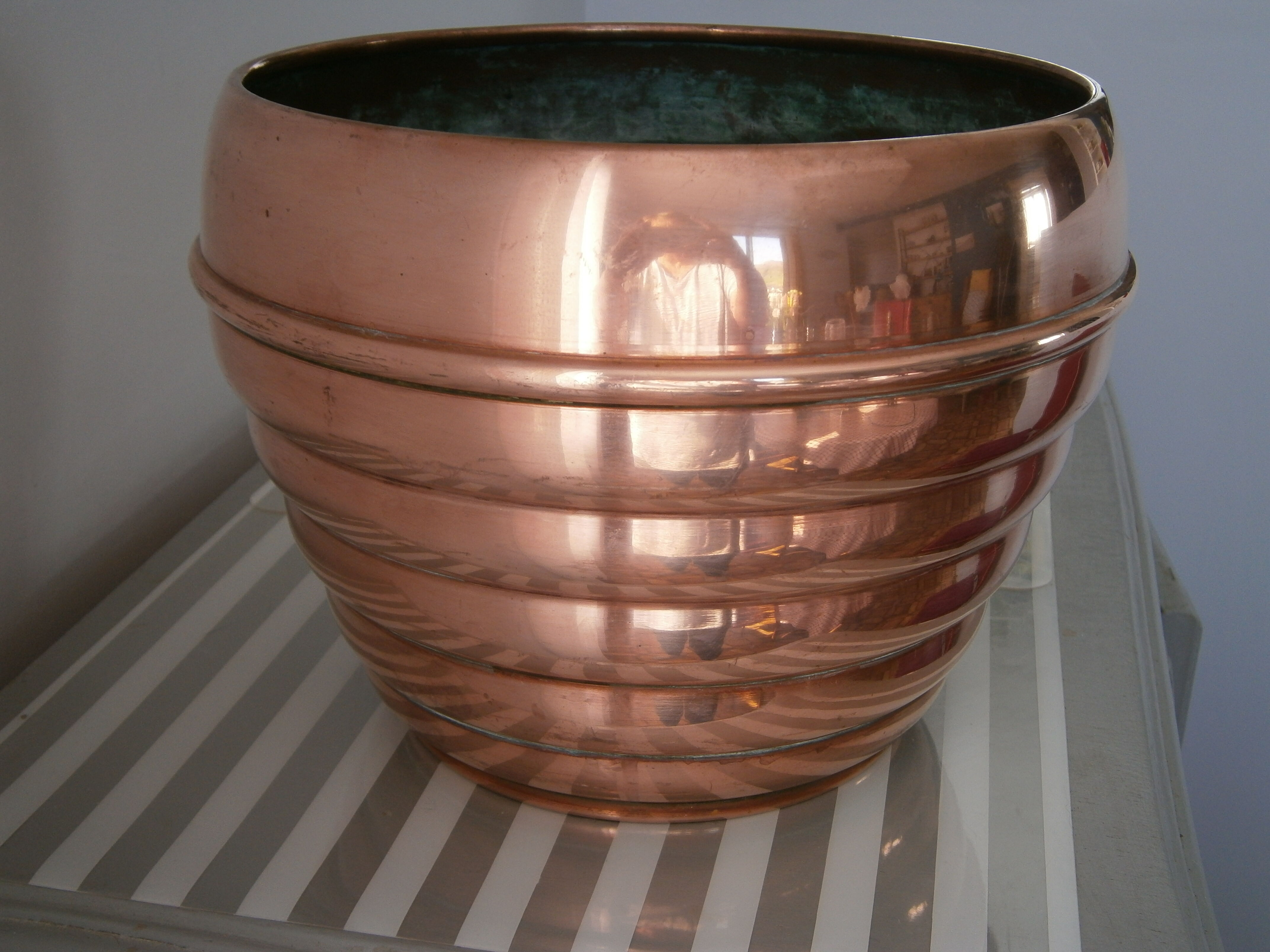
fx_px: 1724
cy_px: 476
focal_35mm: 47
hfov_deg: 40.4
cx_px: 635
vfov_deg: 30.9
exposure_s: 1/60
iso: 80
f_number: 3.4
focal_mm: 8.3
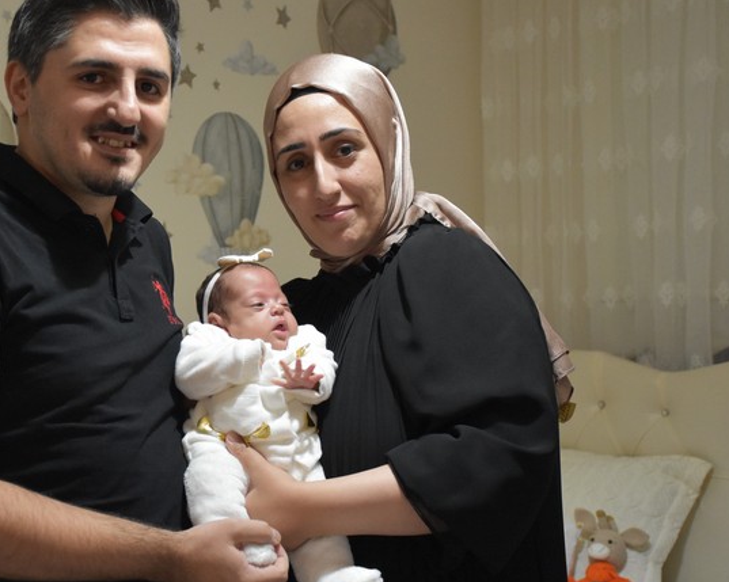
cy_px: 310
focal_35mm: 66
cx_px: 240
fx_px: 1423
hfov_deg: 28.5
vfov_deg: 23.1
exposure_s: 1/60
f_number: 4.2
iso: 4000
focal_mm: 34
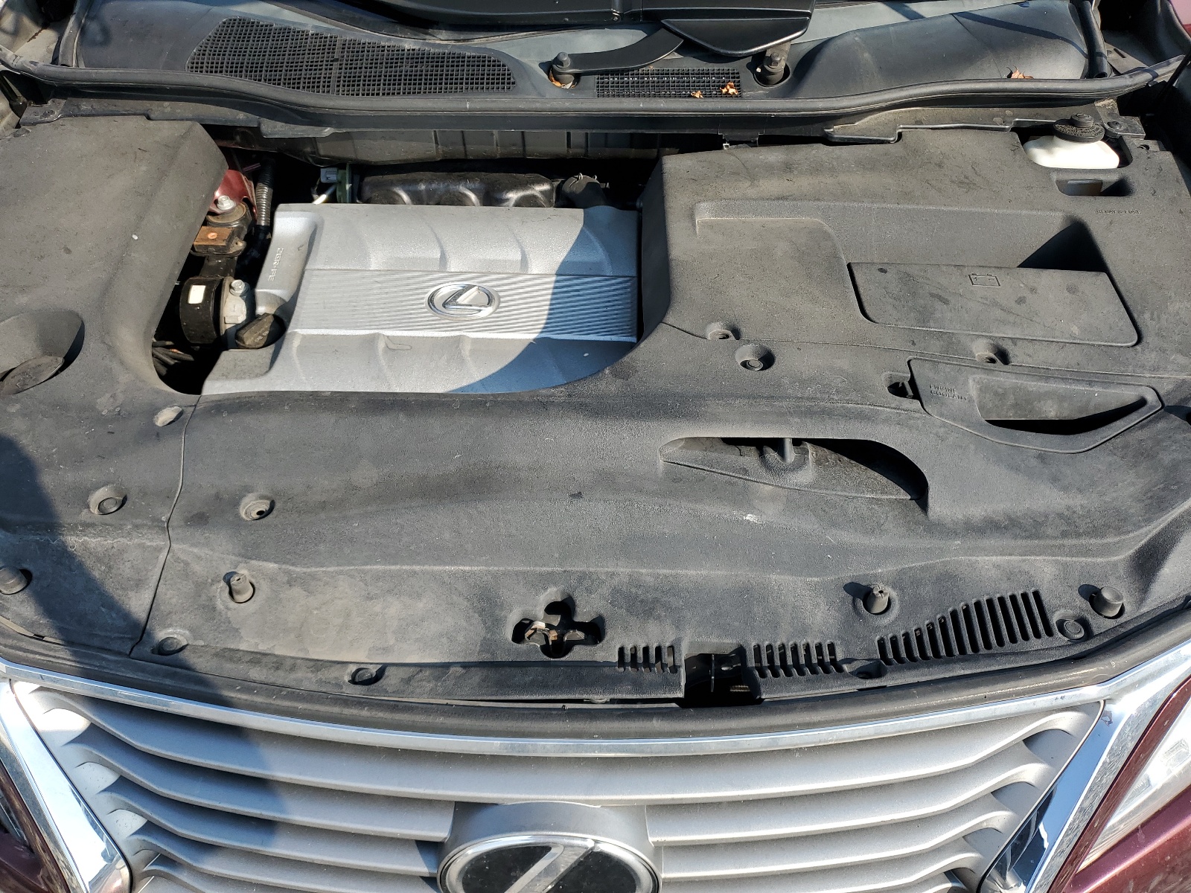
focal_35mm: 26
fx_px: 895
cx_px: 596
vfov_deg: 53.1
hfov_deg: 67.3
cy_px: 446
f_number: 1.5
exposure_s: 1/1250
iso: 50
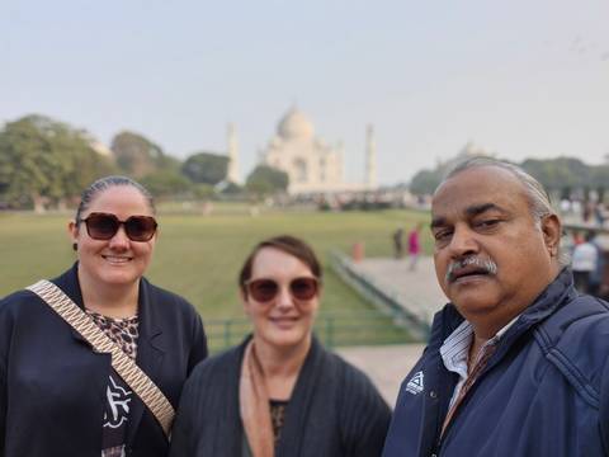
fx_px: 440
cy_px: 228
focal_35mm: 25
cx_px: 304
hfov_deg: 69.4
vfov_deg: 54.9
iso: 25
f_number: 2.2
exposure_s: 1/126
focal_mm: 3.3
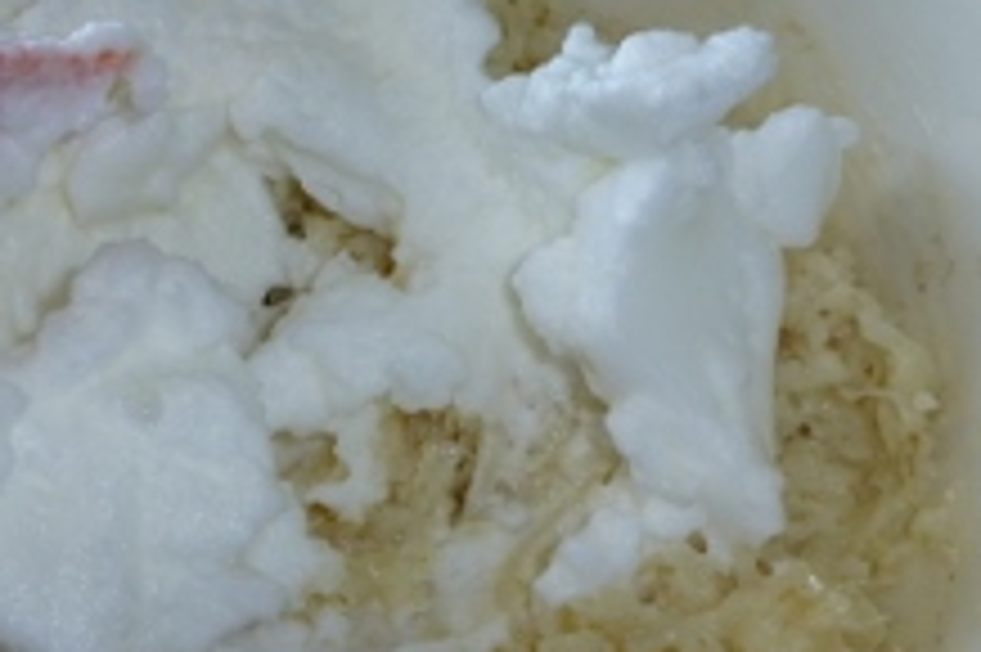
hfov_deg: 35.6
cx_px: 266
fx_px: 1498
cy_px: 315
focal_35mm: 55
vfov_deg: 24.6
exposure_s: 1/60
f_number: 3.3
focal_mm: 4.3
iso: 100
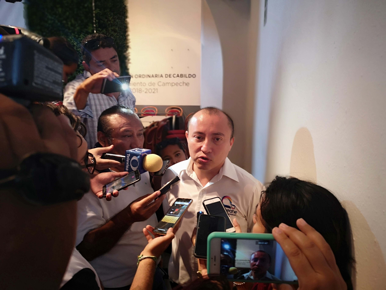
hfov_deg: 65.3
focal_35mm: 27
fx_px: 301
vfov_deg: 51.4
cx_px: 193
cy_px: 145
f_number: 1.8
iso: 400
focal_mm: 3.95
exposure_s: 1/60
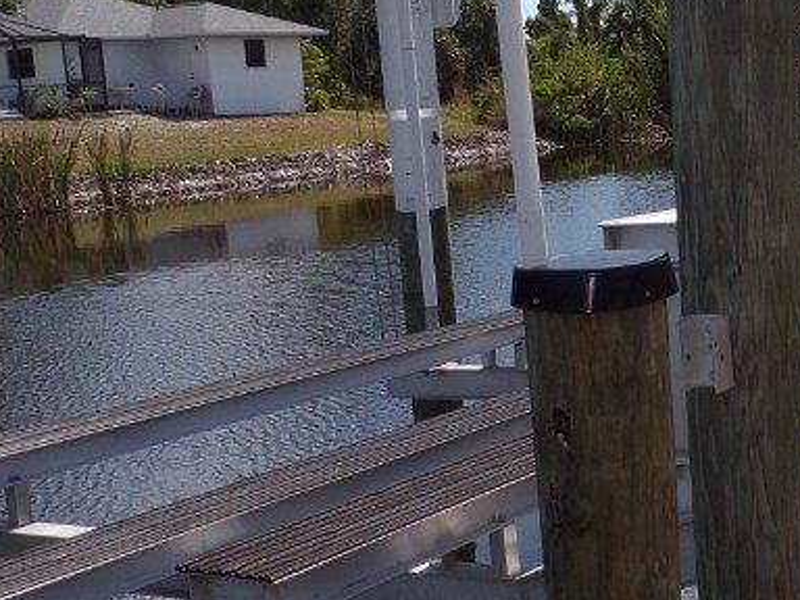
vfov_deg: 22.9
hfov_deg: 28.5
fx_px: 1479
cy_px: 252
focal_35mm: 64
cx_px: 794
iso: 80
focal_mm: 4.3
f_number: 5.8
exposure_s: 1/420
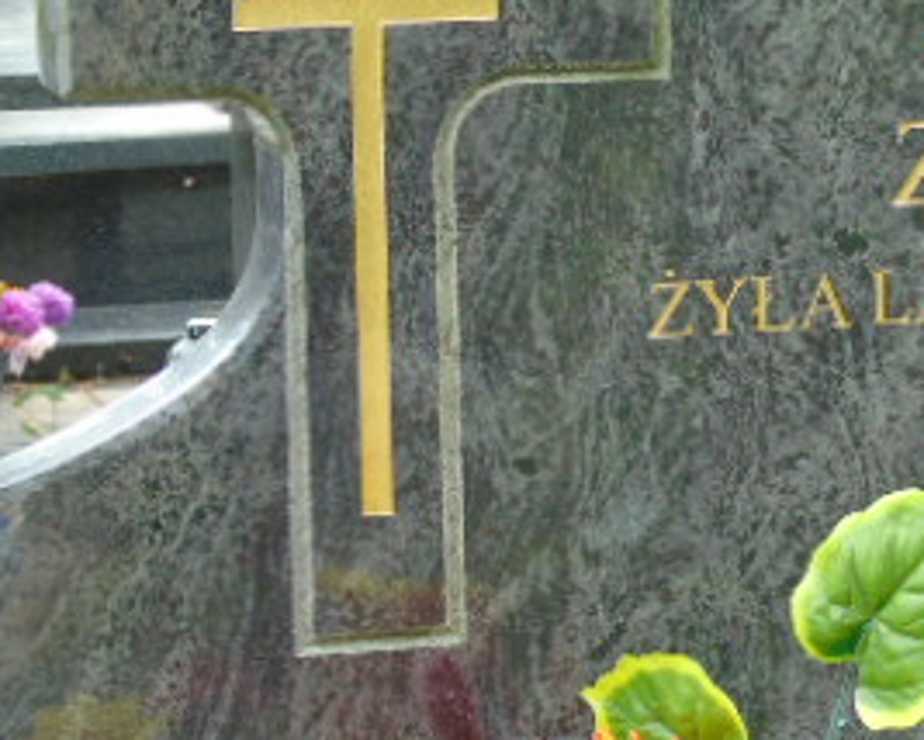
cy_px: 501
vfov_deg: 7.0
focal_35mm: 220
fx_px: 6021
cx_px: 966
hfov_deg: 8.7
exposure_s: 1/60
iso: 100
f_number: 4.3
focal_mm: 17
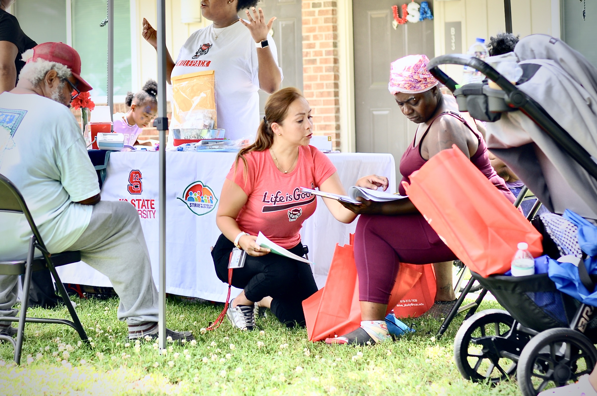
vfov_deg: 18.1
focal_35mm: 75
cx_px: 298
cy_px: 198
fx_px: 1242
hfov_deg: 27.0
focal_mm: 50
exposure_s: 1/640
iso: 200
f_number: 2.8
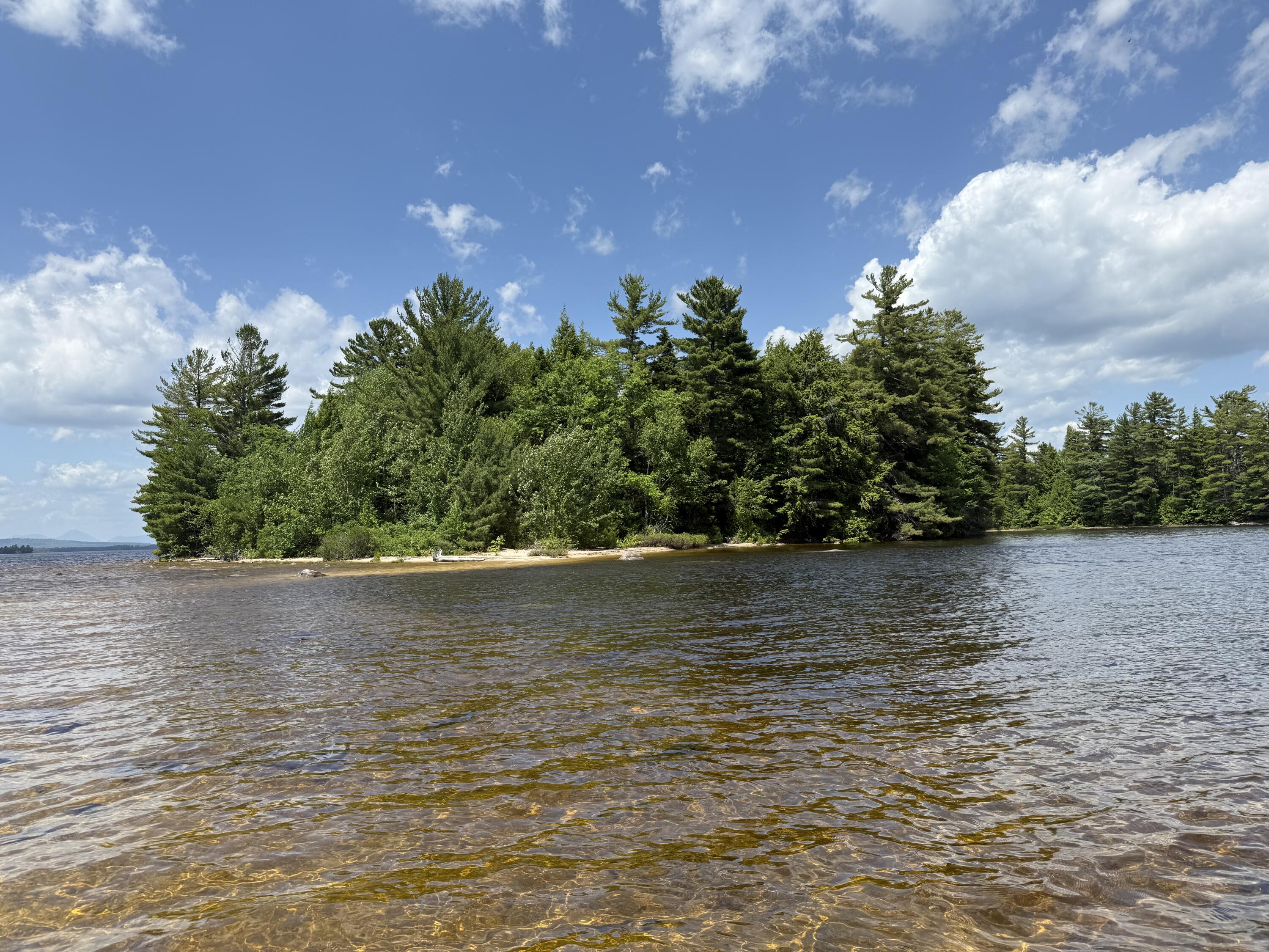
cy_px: 476
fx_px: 880
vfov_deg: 56.8
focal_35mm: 24
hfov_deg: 71.6
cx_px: 634
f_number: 1.78
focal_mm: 6.76
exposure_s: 1/4673
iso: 80
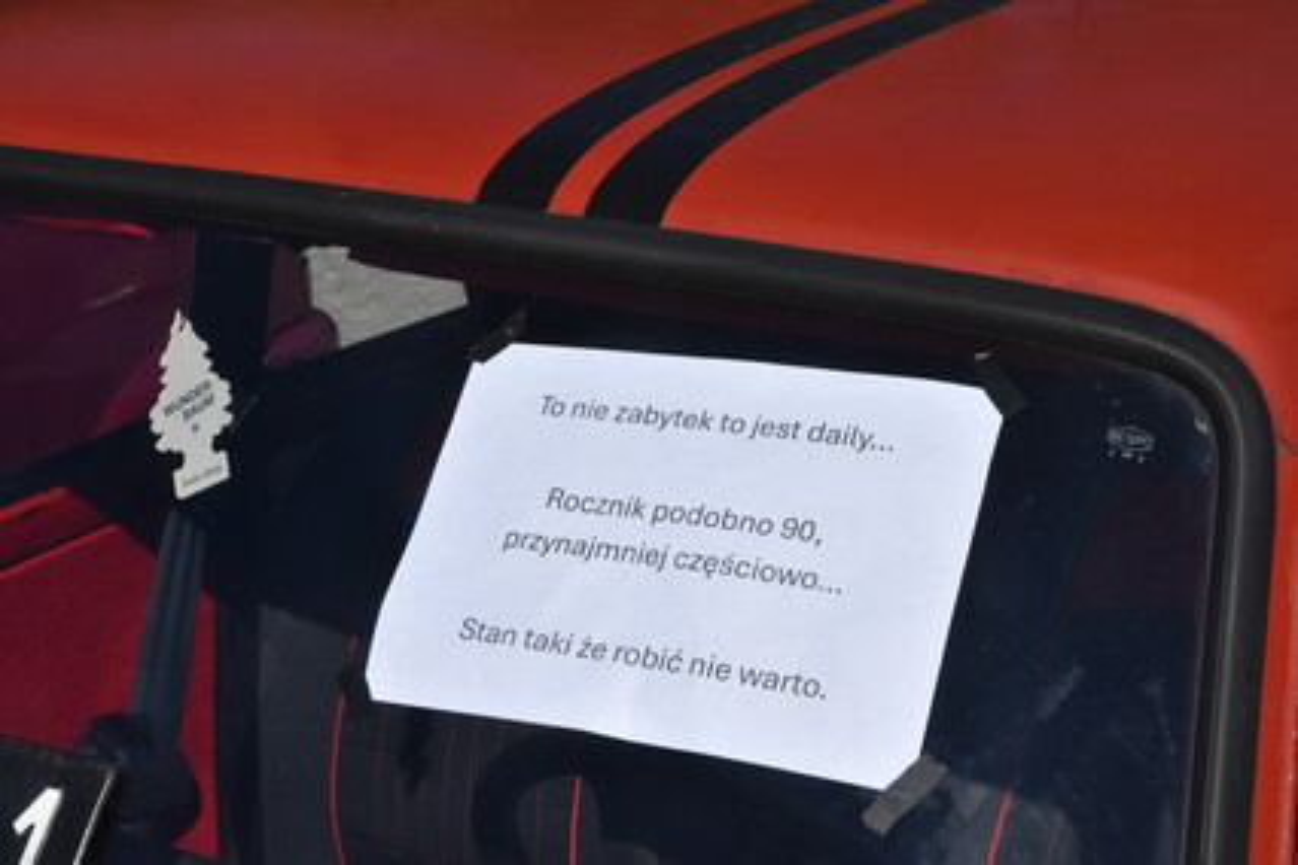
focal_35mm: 75
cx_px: 649
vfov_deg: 18.2
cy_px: 432
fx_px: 2704
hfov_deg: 27.0
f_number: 18
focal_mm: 50
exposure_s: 1/1250
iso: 1250
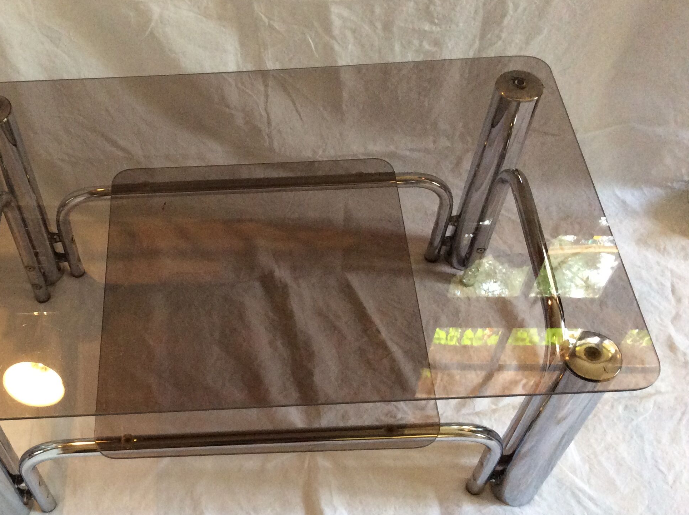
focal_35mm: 43
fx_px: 855
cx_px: 228
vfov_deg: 33.4
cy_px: 310
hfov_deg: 43.3
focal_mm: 3.3
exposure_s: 1/25
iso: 200
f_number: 2.4
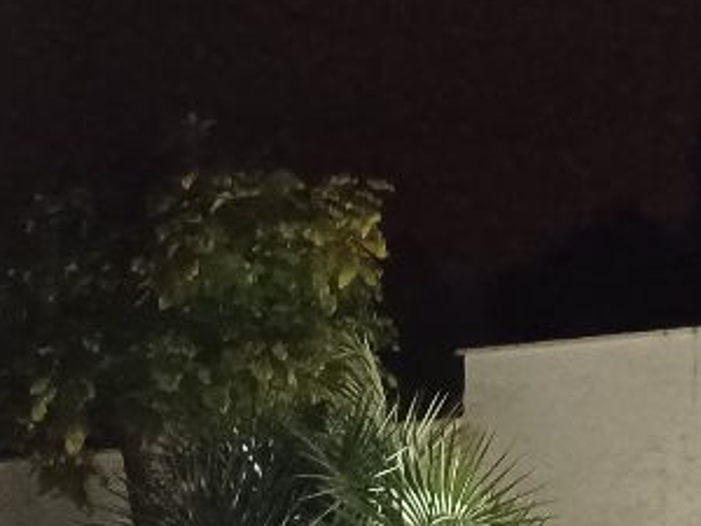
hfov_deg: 19.6
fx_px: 2025
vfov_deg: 13.8
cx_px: 329
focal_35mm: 100
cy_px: 814
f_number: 1.8
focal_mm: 4.6
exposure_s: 1/11.1
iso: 2500
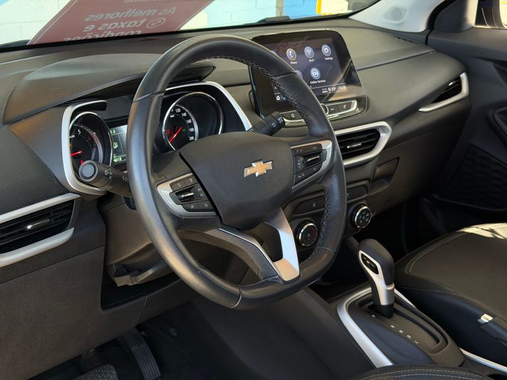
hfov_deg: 39.7
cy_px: 190
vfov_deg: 30.3
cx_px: 254
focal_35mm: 48
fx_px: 703
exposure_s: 1/193
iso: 160
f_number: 1.78
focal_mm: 6.76
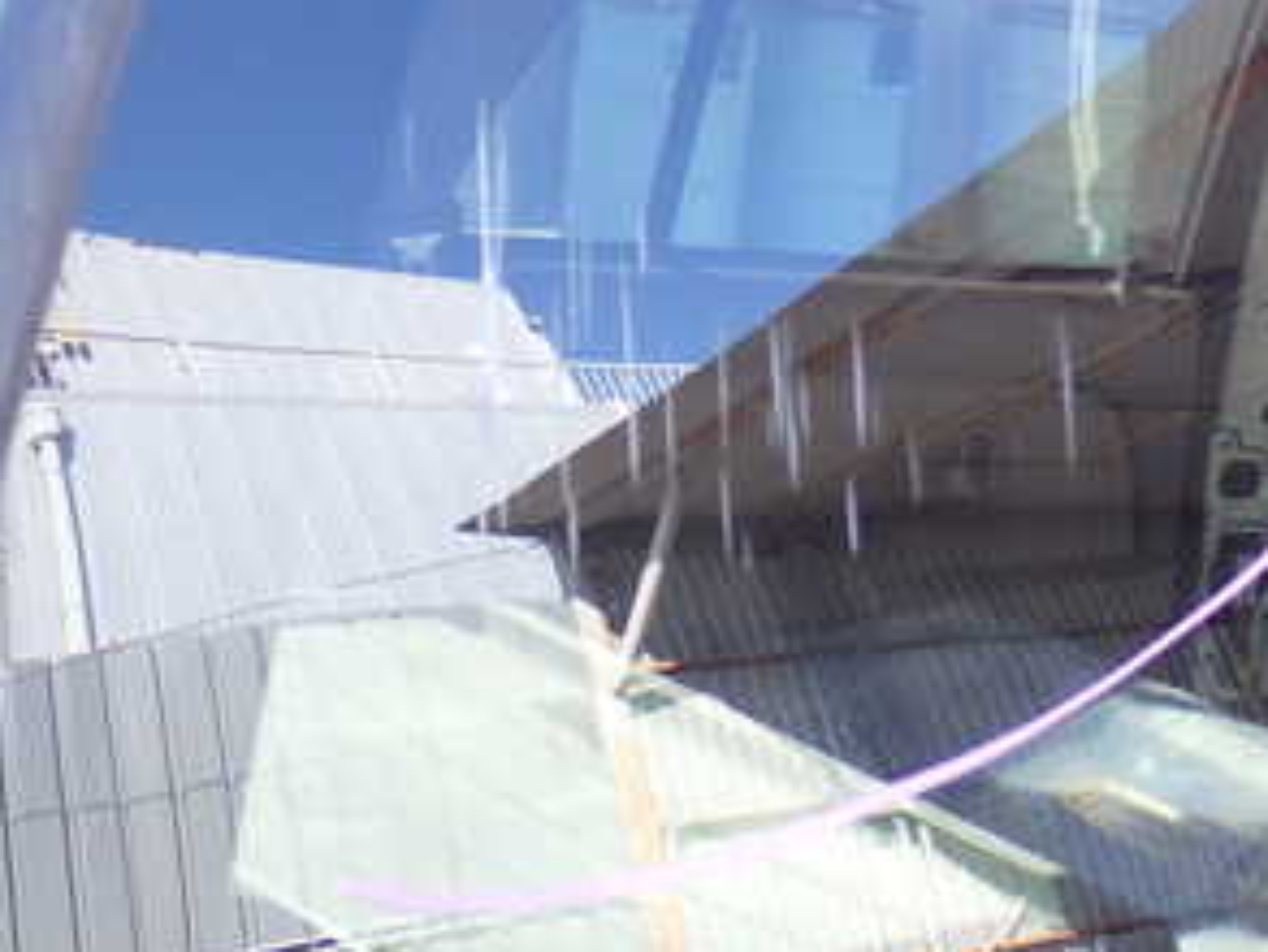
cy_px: 173
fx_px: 3298
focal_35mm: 90
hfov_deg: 21.4
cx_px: 1082
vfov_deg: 16.3
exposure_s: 1/80
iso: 160
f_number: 2.9
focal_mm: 7.84
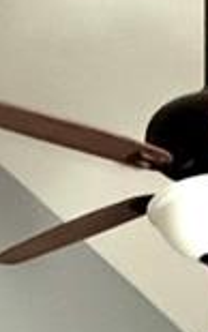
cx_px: 105
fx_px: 1042
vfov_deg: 12.9
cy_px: 840
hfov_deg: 11.4
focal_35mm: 115
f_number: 2.2
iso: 1600
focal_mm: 2.22
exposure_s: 1/60
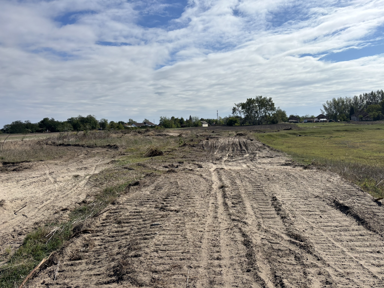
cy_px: 144
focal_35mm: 26
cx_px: 192
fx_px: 288
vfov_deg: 53.1
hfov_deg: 67.3
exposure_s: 1/7692
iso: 50
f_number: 1.6
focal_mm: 5.96
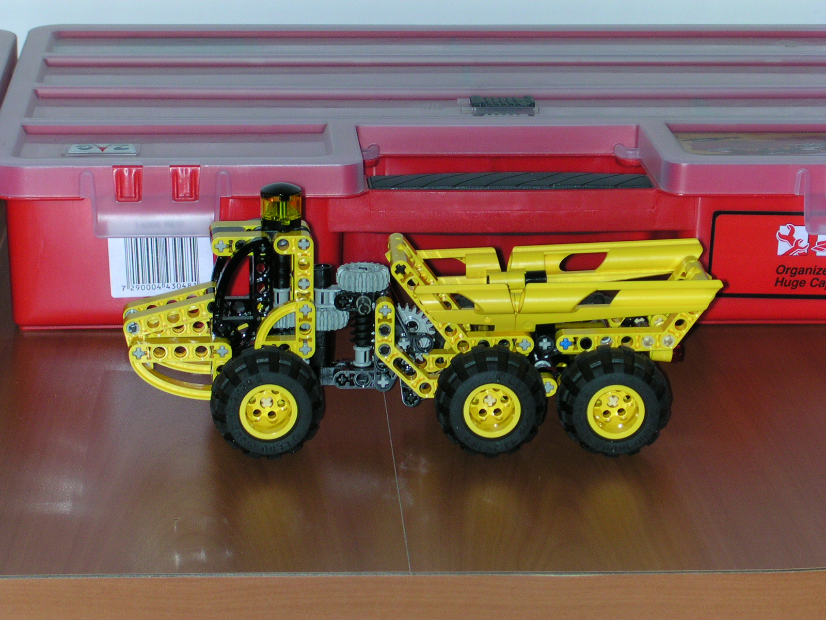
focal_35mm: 111
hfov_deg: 17.7
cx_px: 413
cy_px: 310
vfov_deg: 13.3
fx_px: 2649
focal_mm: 16.8
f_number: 4.8
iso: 139
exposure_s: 1/60
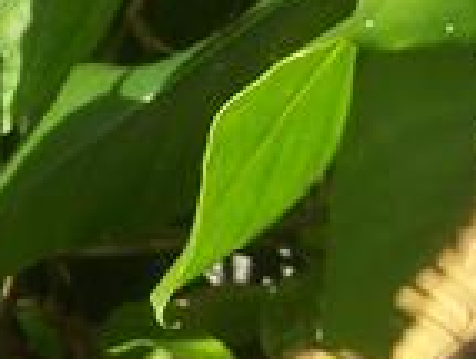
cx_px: 336
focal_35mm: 446
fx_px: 6148
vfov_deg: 3.3
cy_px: 781
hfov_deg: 4.4
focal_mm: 16.6
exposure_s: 1/125
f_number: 4.9
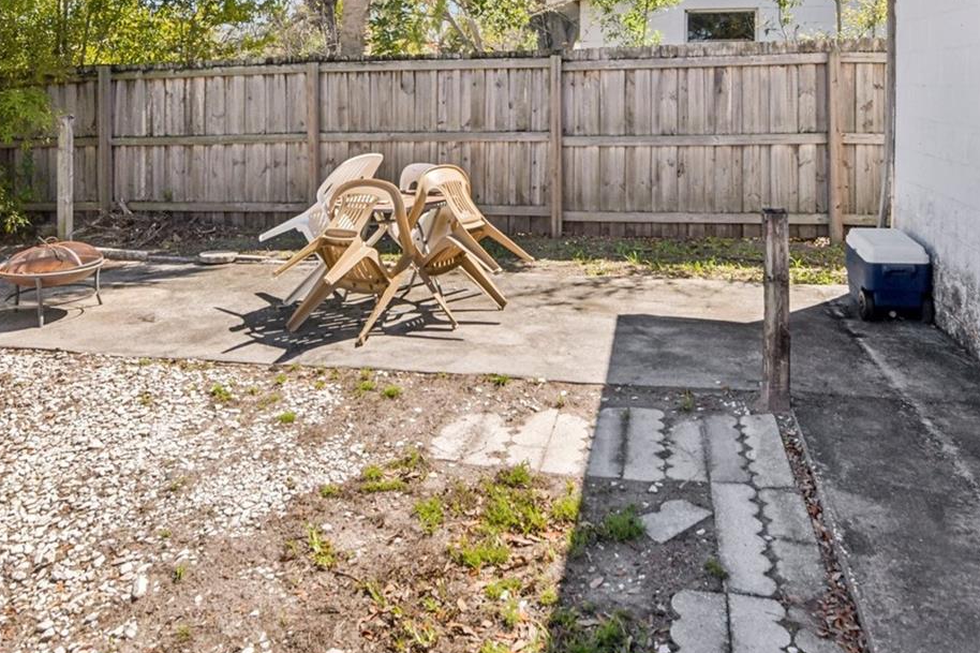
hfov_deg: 65.4
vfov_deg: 43.5
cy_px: 104
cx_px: 463
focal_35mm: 28
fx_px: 762
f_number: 8
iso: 400
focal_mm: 16
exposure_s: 1/800
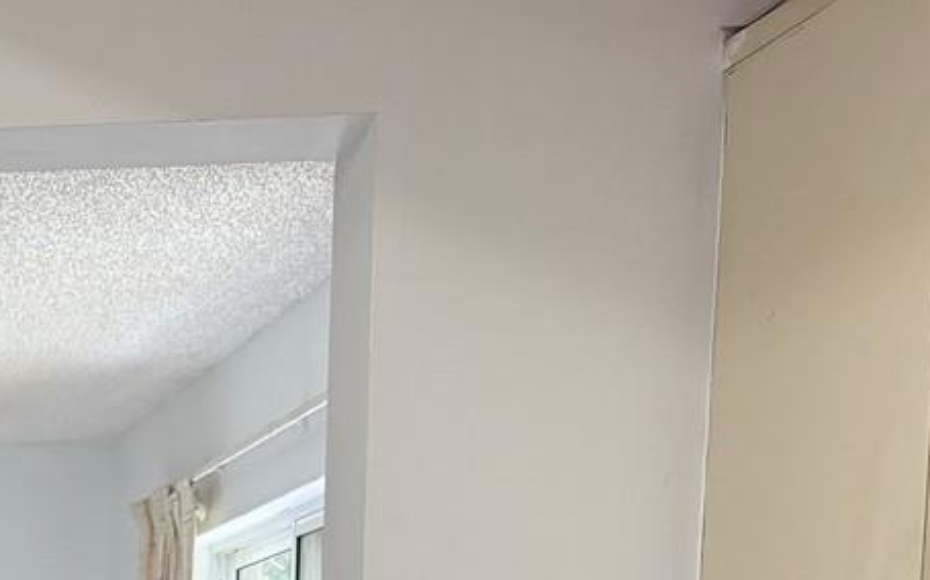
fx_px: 2458
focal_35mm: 97
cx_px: -468
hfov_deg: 18.9
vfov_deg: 11.9
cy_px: 1191
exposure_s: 1/60
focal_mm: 5.96
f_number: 1.6
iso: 80
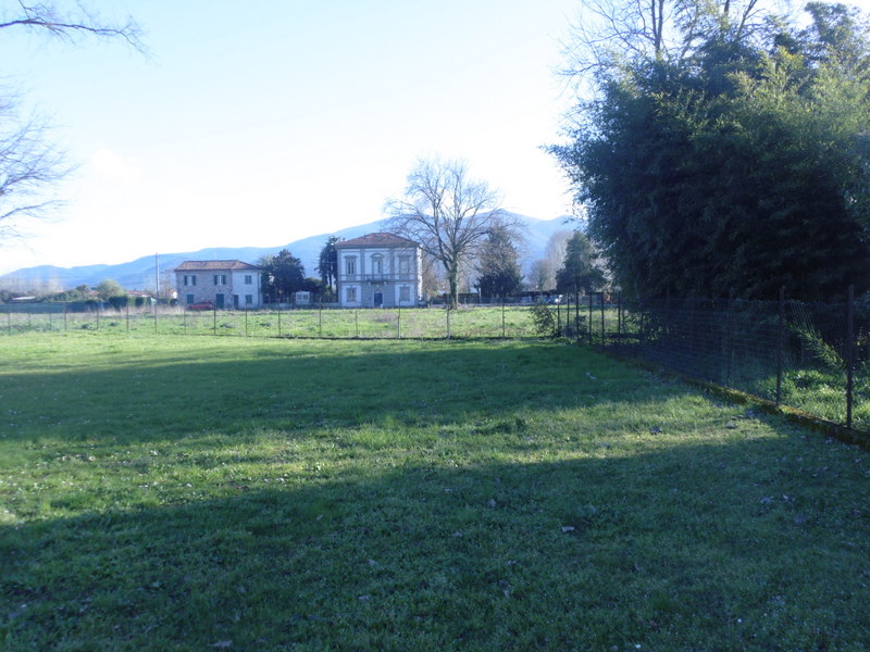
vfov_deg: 40.7
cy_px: 326
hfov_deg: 52.6
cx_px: 435
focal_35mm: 35
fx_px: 880
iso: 100
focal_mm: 6.4
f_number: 3.5
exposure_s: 1/500
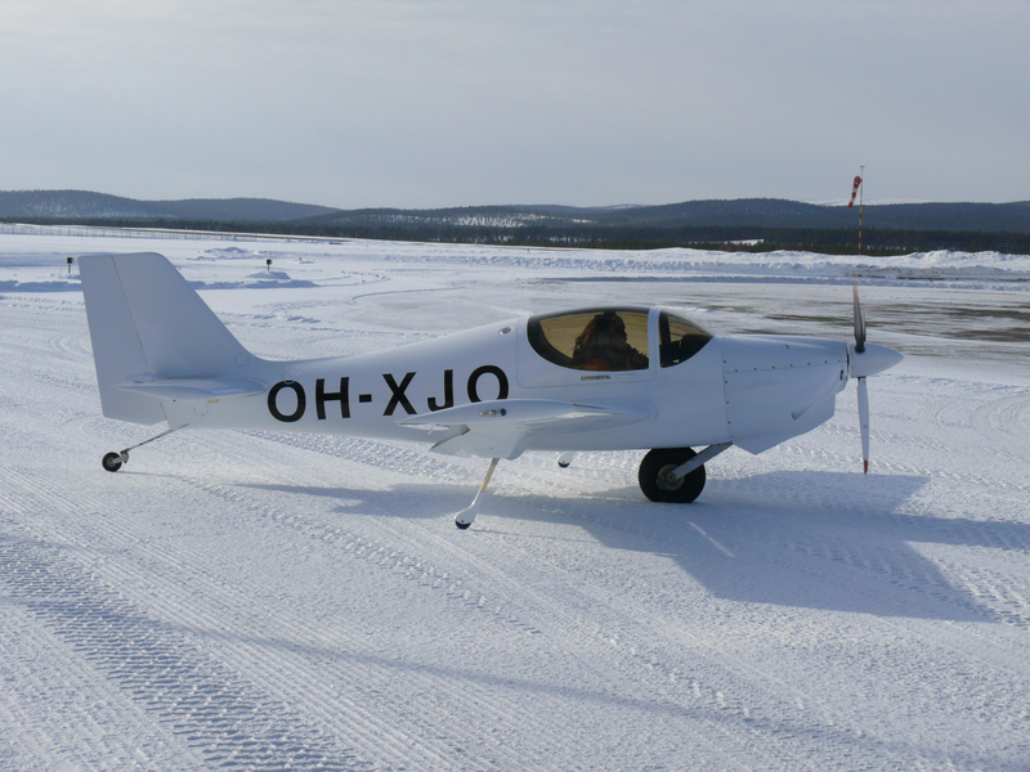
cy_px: 386
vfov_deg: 18.7
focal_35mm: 79
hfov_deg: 24.7
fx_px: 2351
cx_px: 515
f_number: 8
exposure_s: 1/400
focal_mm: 16.7
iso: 100
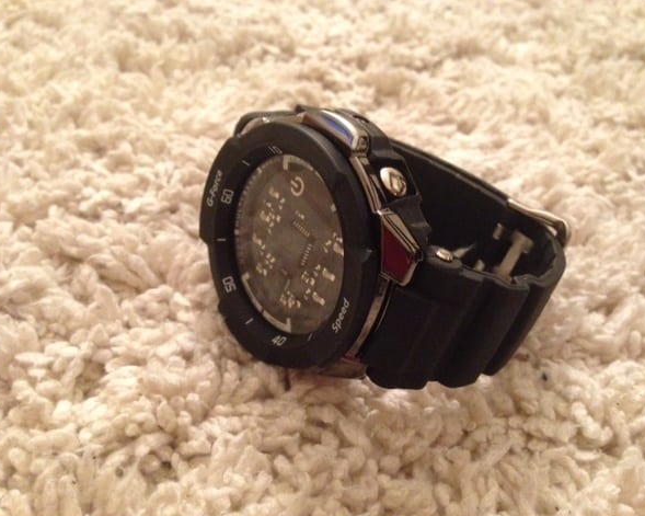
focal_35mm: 35
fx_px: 668
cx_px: 335
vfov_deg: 42.2
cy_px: 262
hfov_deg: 51.5
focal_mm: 4.12
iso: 500
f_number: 2.4
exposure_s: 1/15
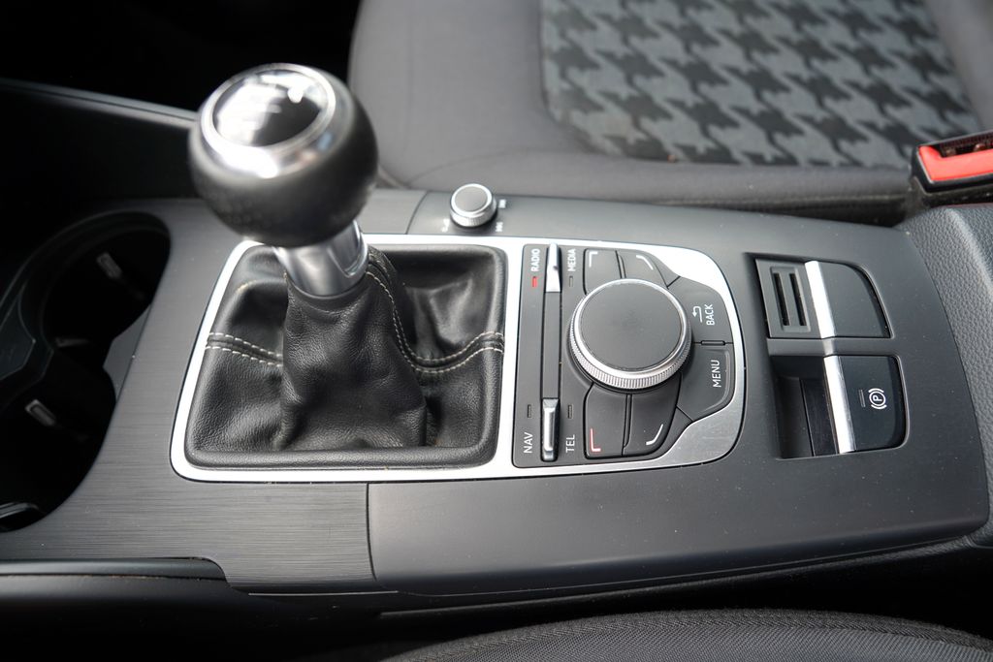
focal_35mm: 24
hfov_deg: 73.7
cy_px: 331
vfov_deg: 53.1
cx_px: 496
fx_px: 662
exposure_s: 1/60
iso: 100
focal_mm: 24
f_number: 4
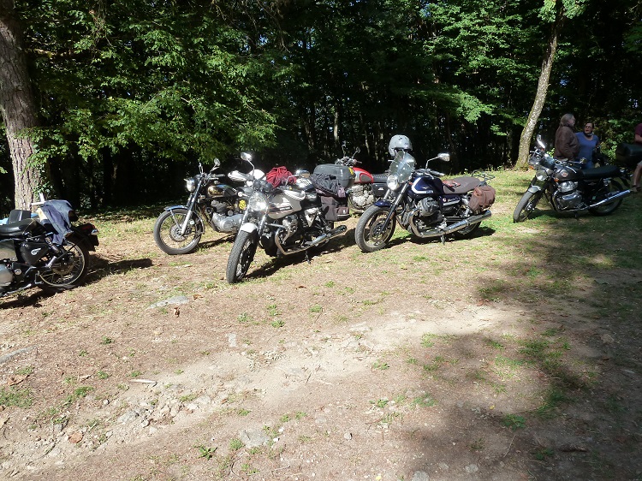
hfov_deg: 69.4
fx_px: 464
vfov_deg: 54.9
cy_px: 240
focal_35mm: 25
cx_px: 321
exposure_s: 1/250
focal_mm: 4.1
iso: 125
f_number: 4
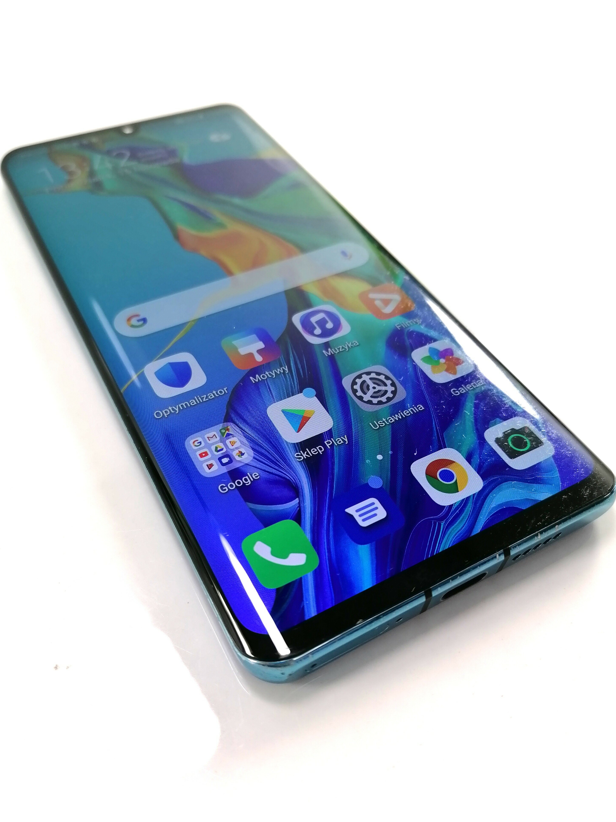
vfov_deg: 63.4
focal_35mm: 28
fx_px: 664
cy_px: 422
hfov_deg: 49.7
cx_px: 297
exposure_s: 1/187
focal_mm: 4.75
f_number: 1.8
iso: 50
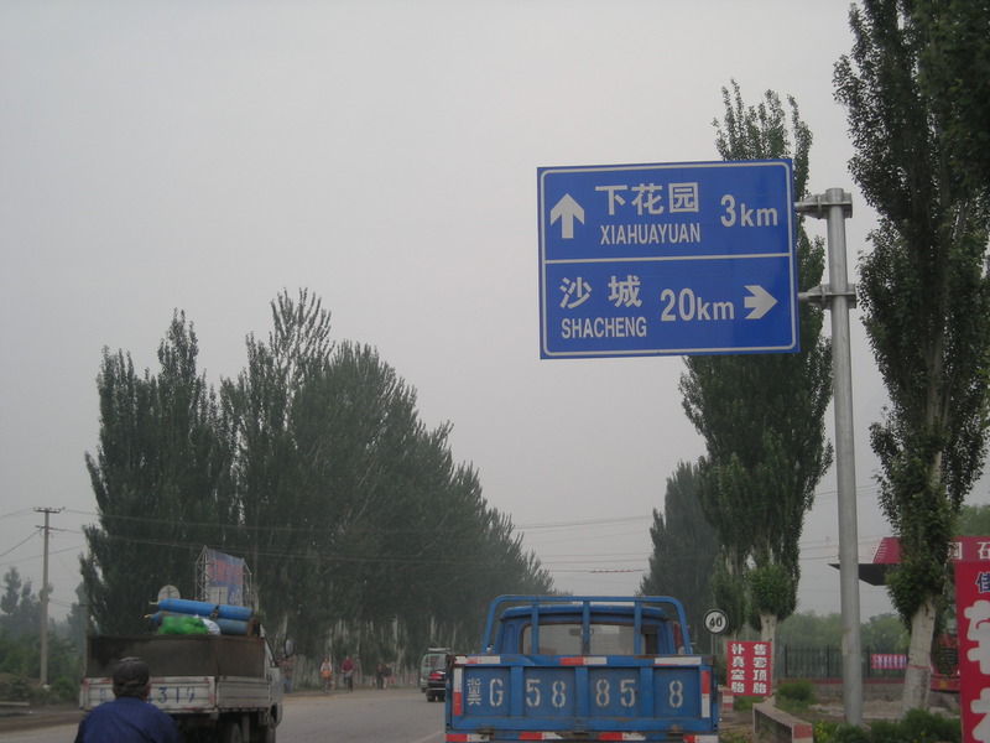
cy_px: 372
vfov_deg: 19.4
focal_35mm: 76
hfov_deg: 25.7
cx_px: 495
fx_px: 2174
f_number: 3.9
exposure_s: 1/148
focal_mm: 12.3
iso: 50
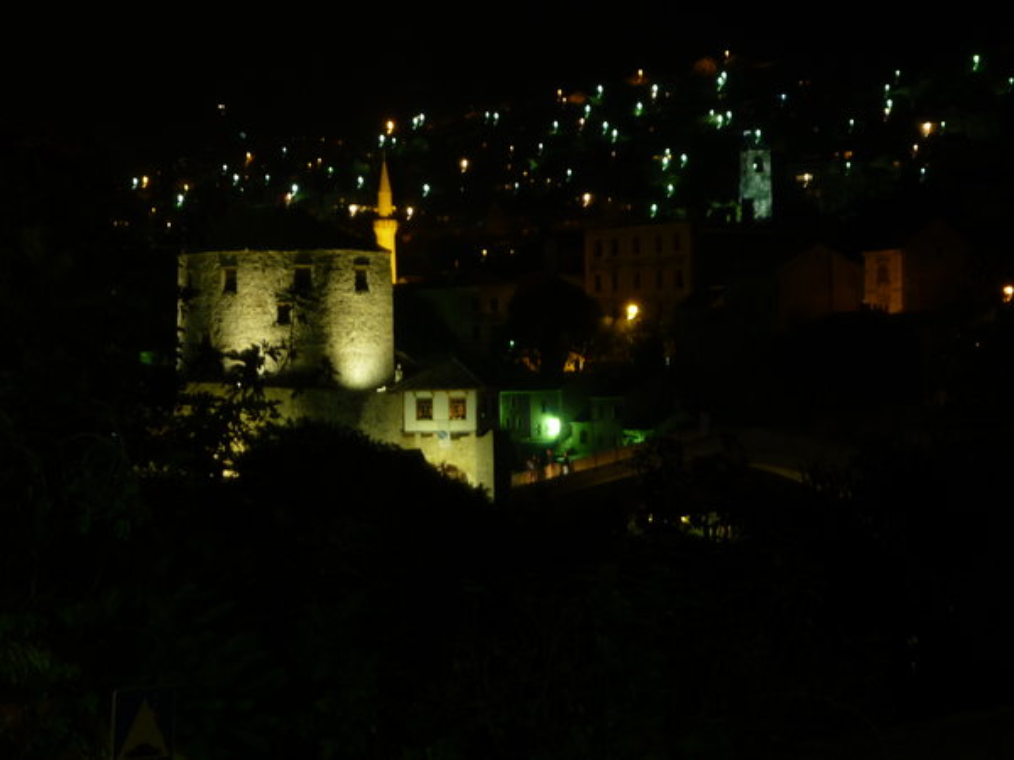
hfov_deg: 19.6
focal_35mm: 100
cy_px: 380
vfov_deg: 14.8
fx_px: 2929
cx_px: 507
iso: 100
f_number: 5.1
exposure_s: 3.2
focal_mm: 16.5
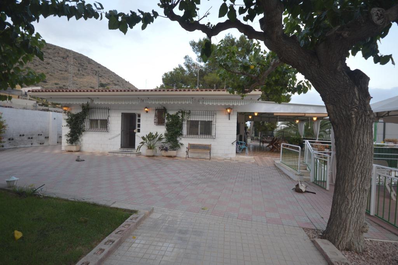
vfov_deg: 77.2
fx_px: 166
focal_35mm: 15
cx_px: 199
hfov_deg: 100.4
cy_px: 132
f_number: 4
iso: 400
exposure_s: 1/100
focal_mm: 10
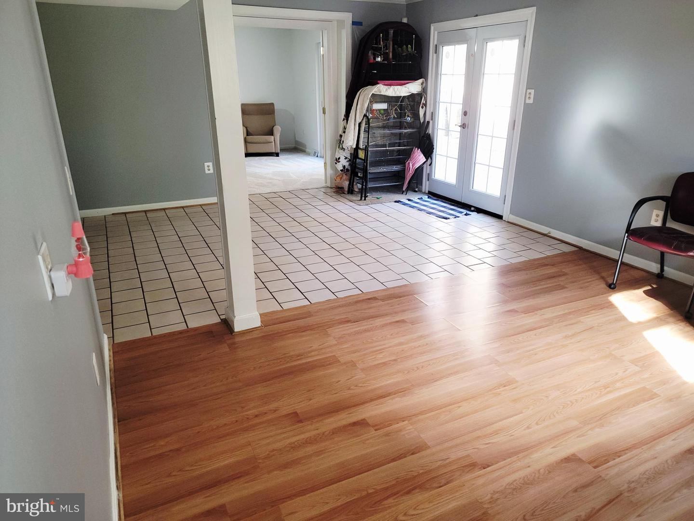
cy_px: 260
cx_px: 347
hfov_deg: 71.6
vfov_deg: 56.8
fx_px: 481
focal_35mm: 24
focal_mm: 6.7
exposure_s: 1/40
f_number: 1.8
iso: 125
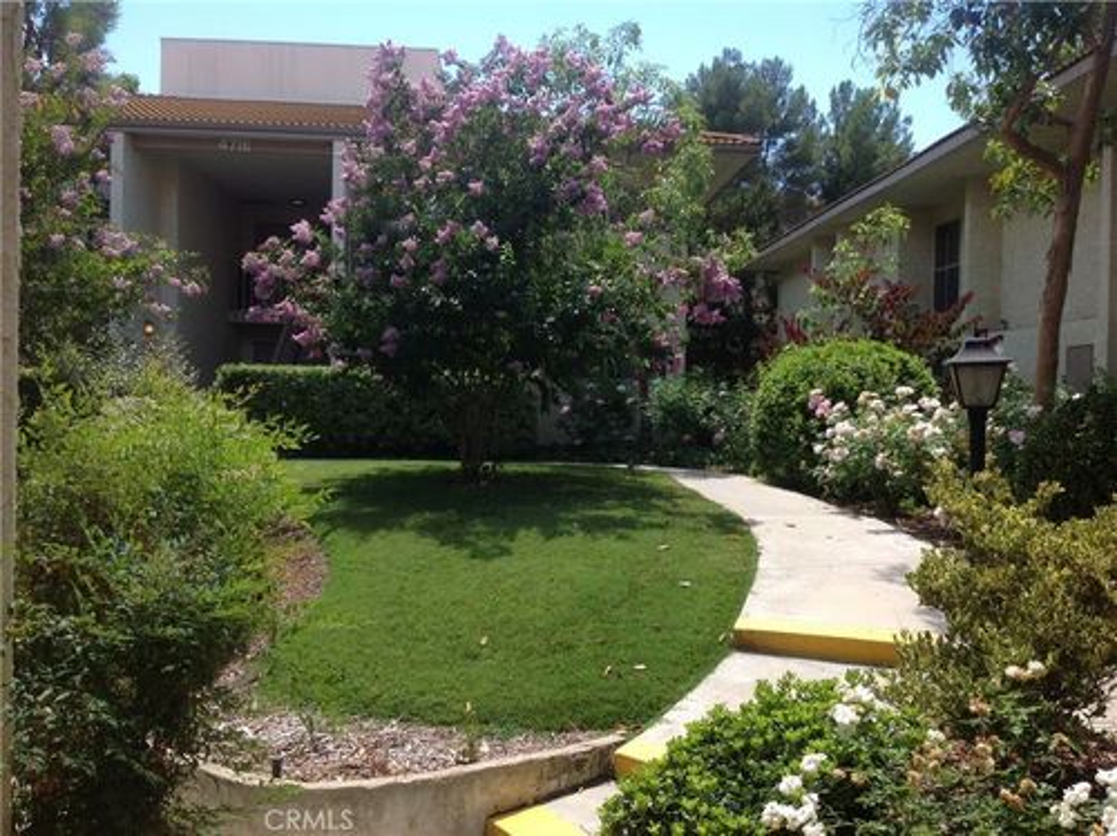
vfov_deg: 40.6
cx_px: 558
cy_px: 418
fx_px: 1128
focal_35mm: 35
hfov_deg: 52.7
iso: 50
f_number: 2.4
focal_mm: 4.28
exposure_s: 1/703
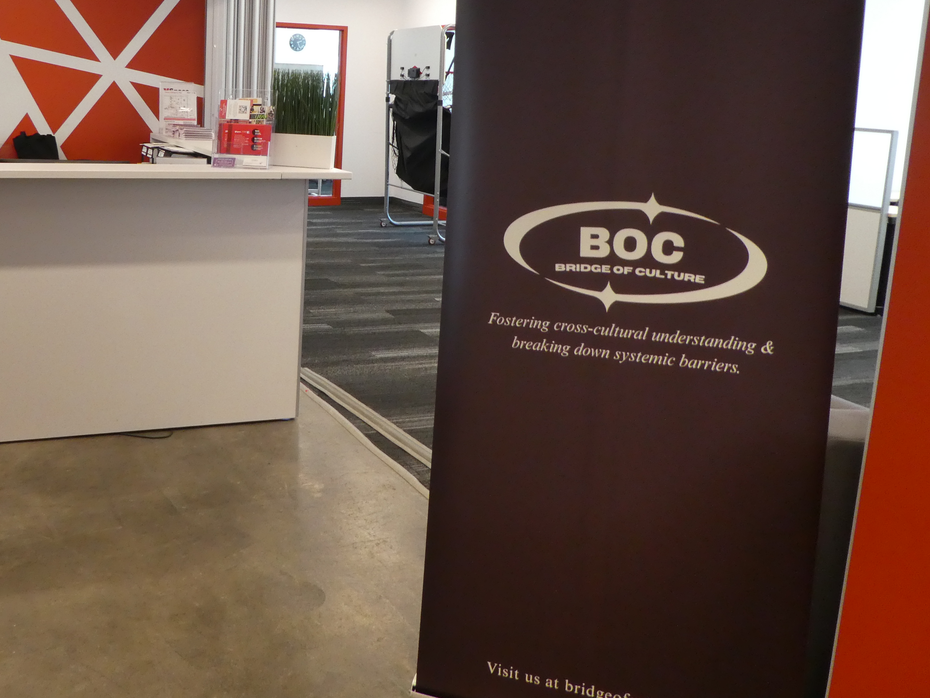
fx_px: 913
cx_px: 279
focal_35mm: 34
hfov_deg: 52.5
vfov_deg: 41.3
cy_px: 233
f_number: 3.3
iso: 400
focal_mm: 4.3
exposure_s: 1/60
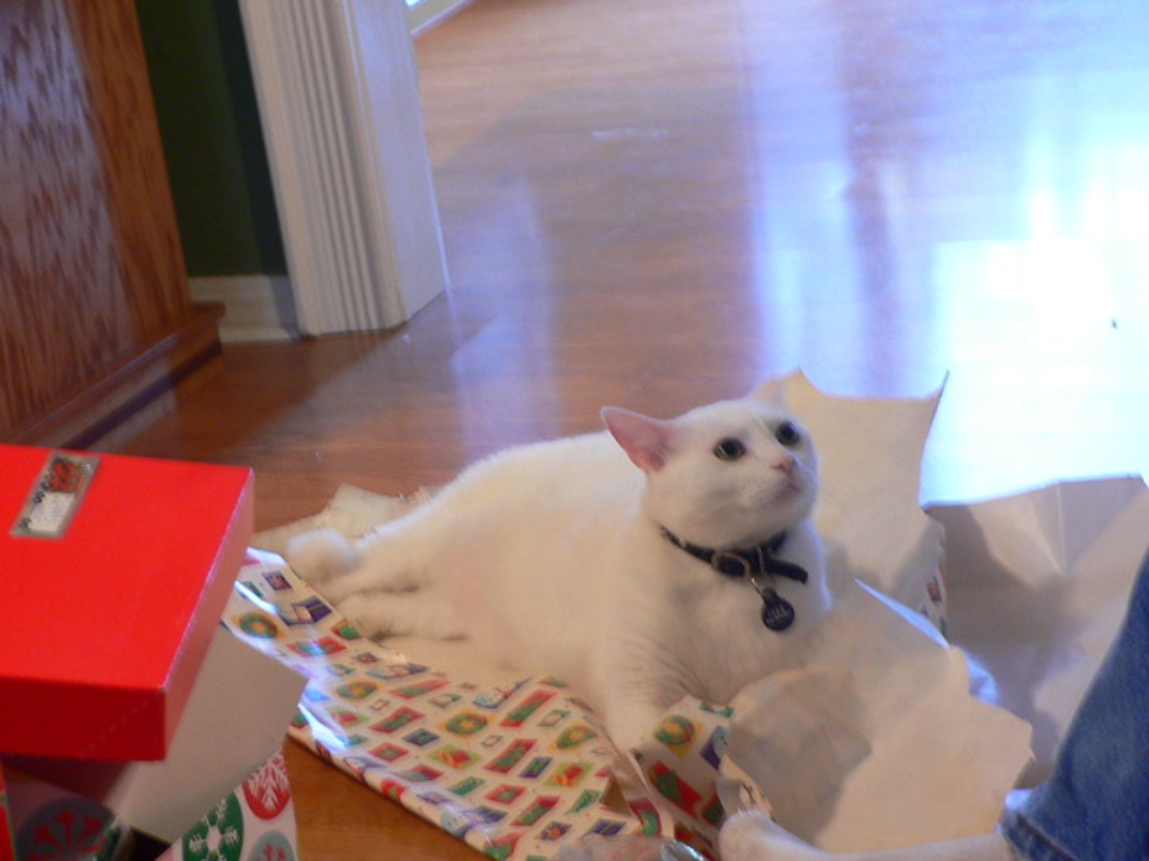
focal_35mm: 83
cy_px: 430
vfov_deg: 17.8
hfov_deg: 23.6
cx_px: 574
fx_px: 2755
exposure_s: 1/3.2
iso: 100
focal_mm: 10.9
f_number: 2.8
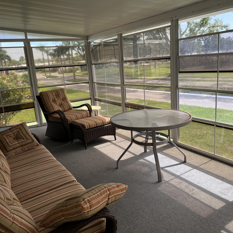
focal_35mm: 31
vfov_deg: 52.5
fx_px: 236
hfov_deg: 52.5
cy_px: 116
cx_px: 122
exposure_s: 1/421
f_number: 1.5
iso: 50
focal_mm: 5.7
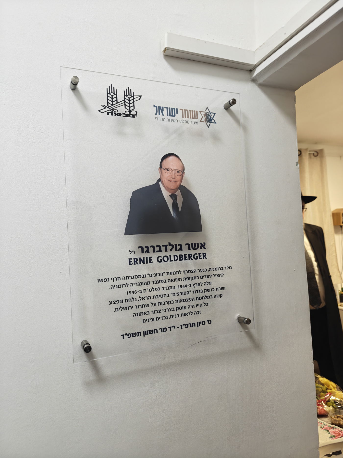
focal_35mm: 23
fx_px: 304
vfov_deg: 73.9
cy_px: 229
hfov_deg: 58.9
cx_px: 172
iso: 200
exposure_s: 1/100
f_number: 1.6
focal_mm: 6.06
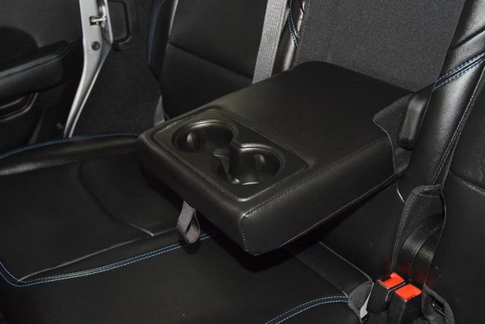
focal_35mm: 38
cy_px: 162
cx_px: 242
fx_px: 505
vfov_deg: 35.5
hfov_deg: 51.3
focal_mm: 25
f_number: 3.8
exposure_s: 1/60
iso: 3200
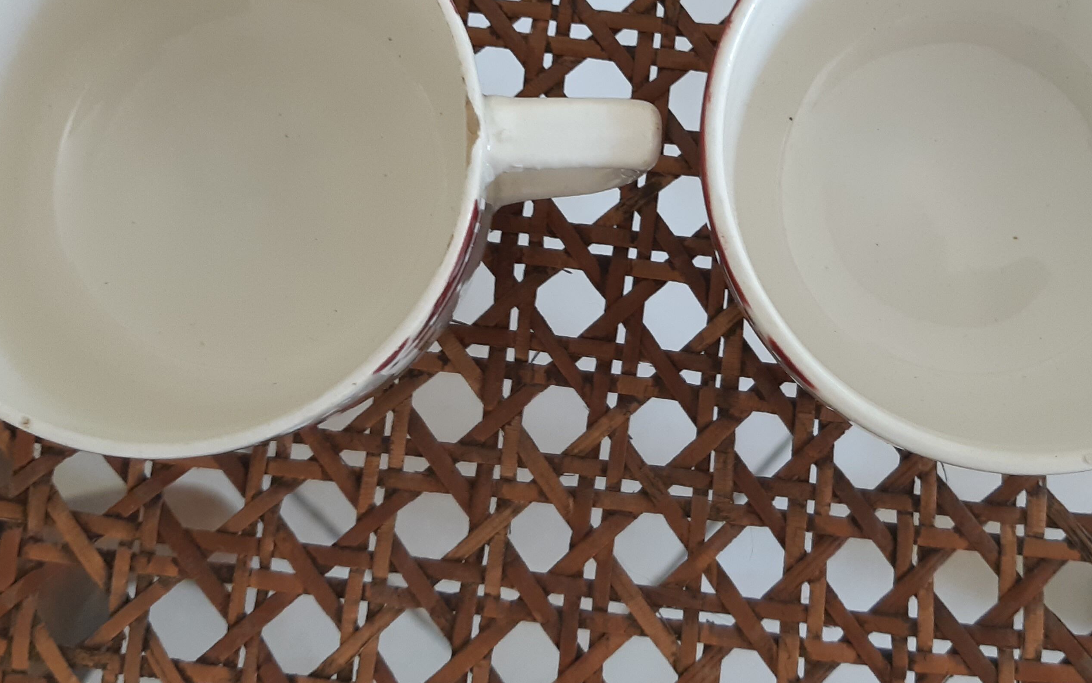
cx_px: 640
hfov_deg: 40.2
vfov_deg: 25.3
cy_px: 127
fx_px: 1488
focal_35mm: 50
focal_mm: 3.92
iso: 100
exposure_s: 1/50
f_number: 1.7
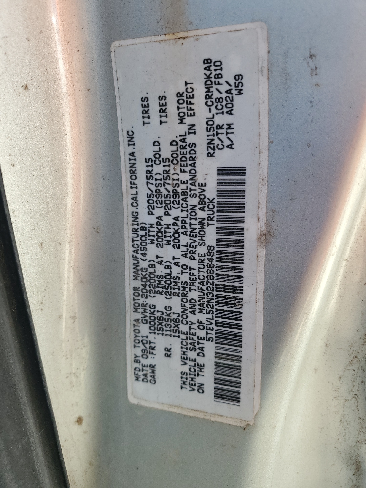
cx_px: 183
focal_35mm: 26
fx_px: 366
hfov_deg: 53.1
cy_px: 244
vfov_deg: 67.3
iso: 50
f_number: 1.5
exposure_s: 1/294
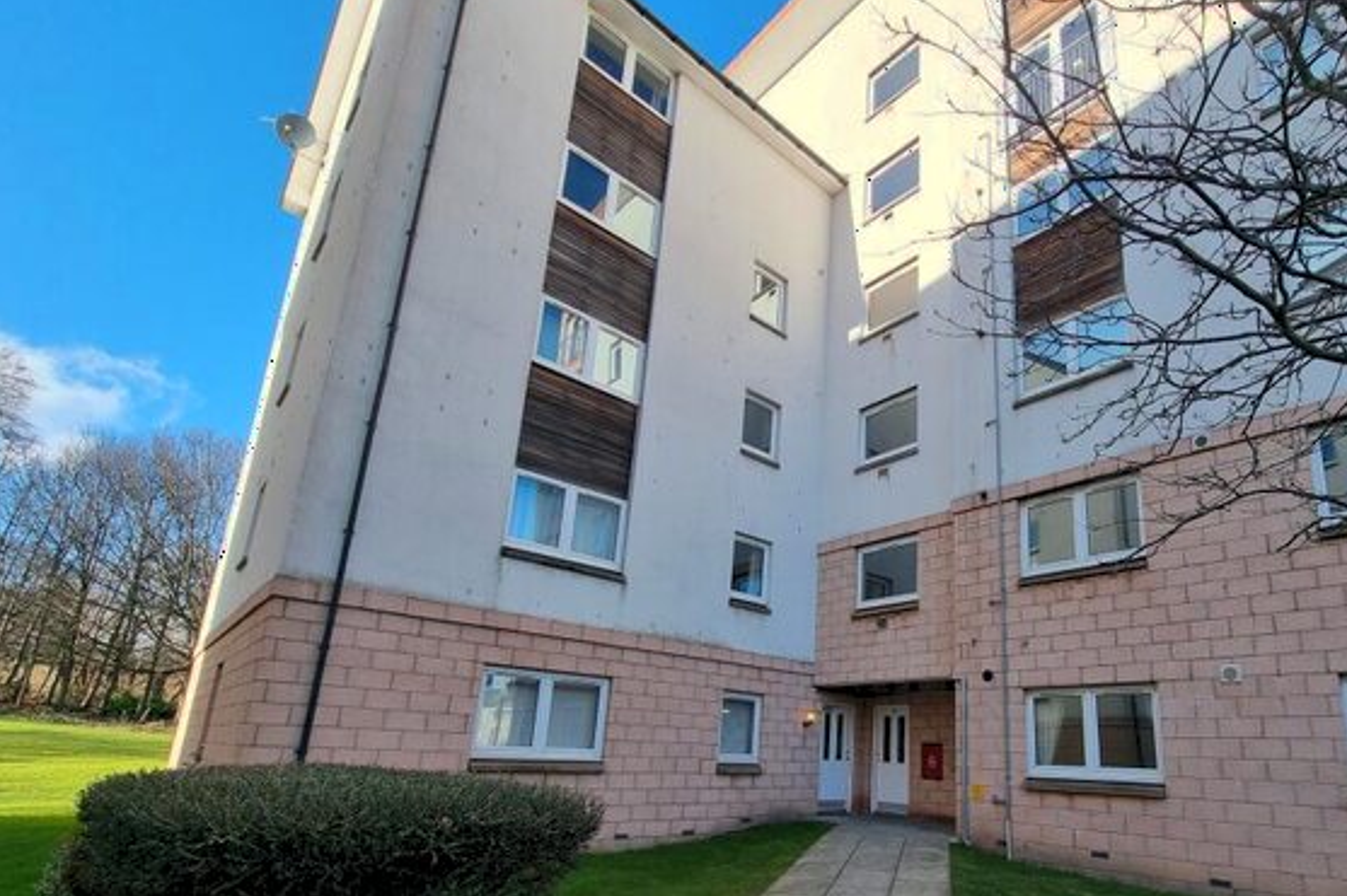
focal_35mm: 17
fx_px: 636
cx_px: 842
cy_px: 569
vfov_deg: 69.1
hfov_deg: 91.4
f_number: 2.2
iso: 50
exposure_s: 1/662
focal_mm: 2.2
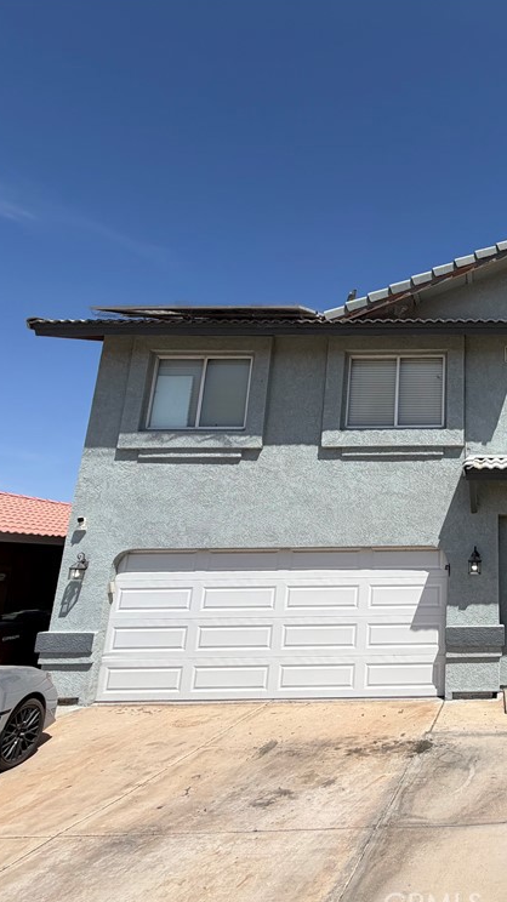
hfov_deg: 45.2
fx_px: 502
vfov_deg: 83.9
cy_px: 456
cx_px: 508
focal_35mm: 21
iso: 20
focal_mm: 2.22
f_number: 2.2
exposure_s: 1/1368
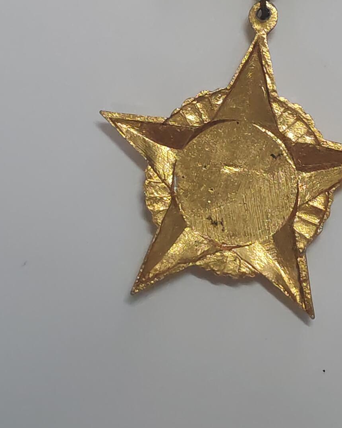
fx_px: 1404
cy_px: 94
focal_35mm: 111
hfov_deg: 13.8
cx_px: 246
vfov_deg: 17.2
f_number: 1.95
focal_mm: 5.52
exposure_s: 1/50
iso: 640
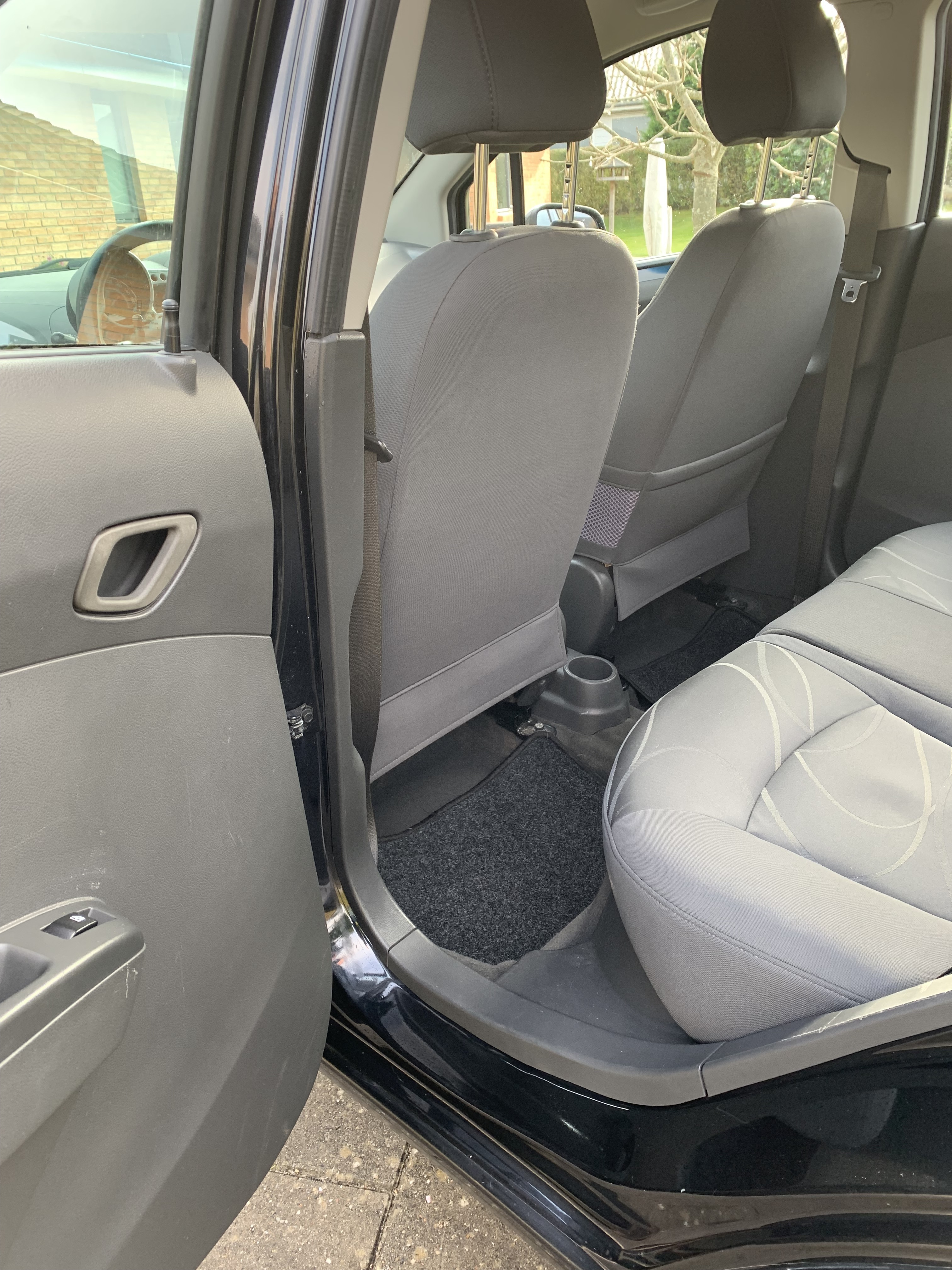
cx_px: 476
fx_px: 953
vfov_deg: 67.3
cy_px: 635
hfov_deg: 53.1
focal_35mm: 26
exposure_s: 1/121
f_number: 1.8
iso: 80
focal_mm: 4.25
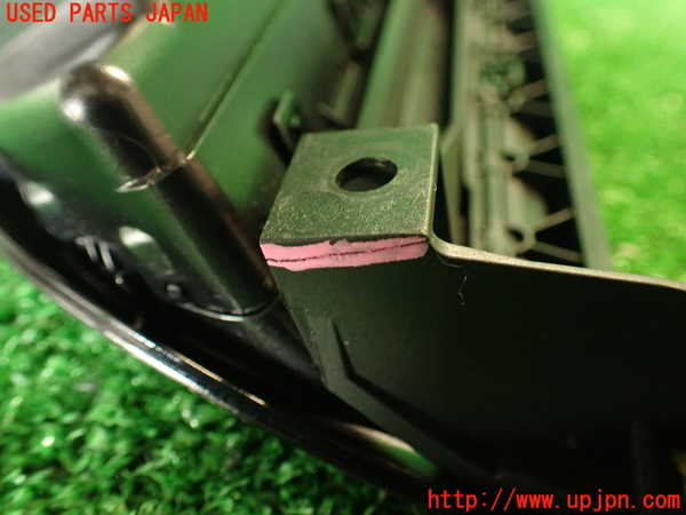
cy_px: 258
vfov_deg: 44.2
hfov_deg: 56.8
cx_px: 343
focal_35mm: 32
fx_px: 634
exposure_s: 1/30
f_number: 2.4
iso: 800
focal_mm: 5.79
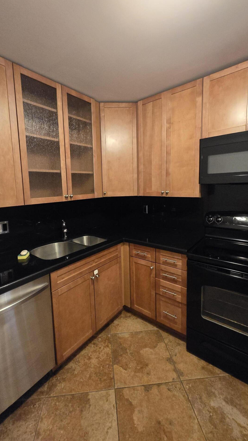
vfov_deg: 102.9
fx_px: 175
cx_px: 114
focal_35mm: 15
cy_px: 208
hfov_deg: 70.4
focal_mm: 1.7
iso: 1000
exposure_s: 1/60
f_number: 2.2
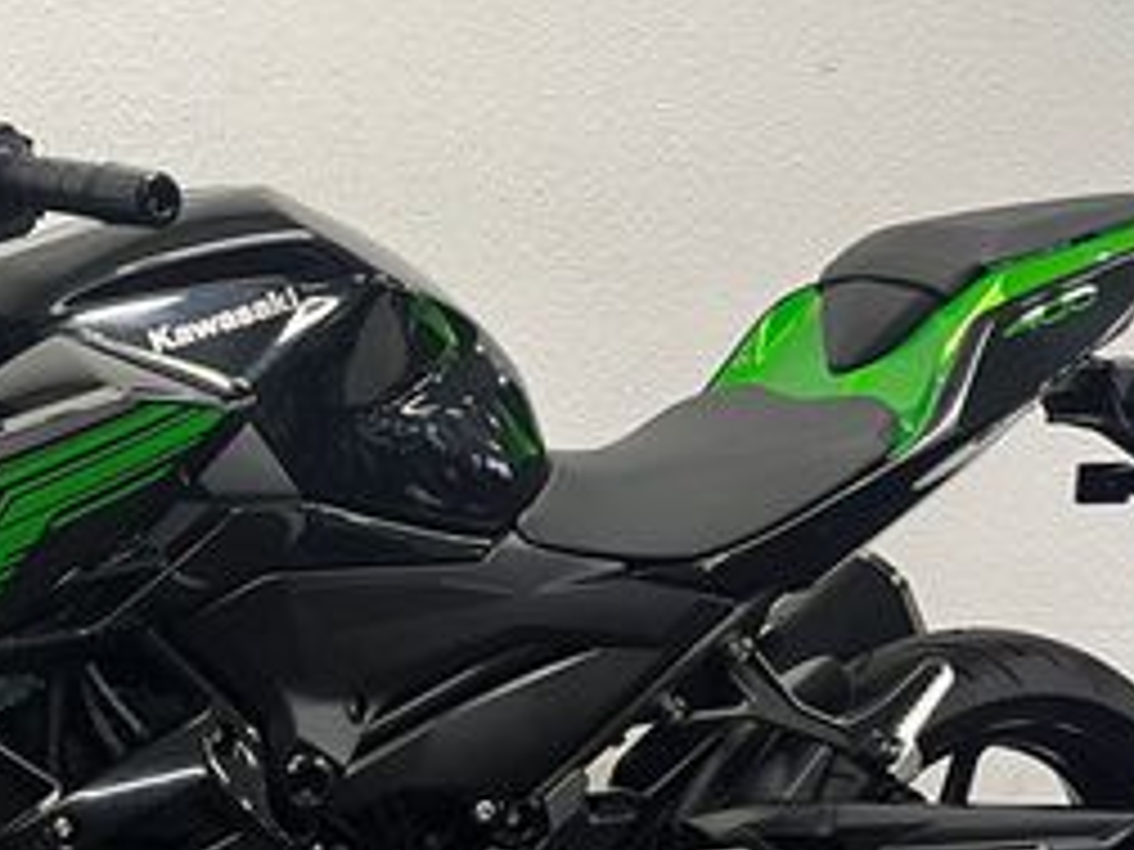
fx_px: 2162
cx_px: 333
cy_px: 706
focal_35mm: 66
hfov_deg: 29.1
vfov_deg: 21.9
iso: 100
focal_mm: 5.1
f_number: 1.6
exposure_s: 1/50
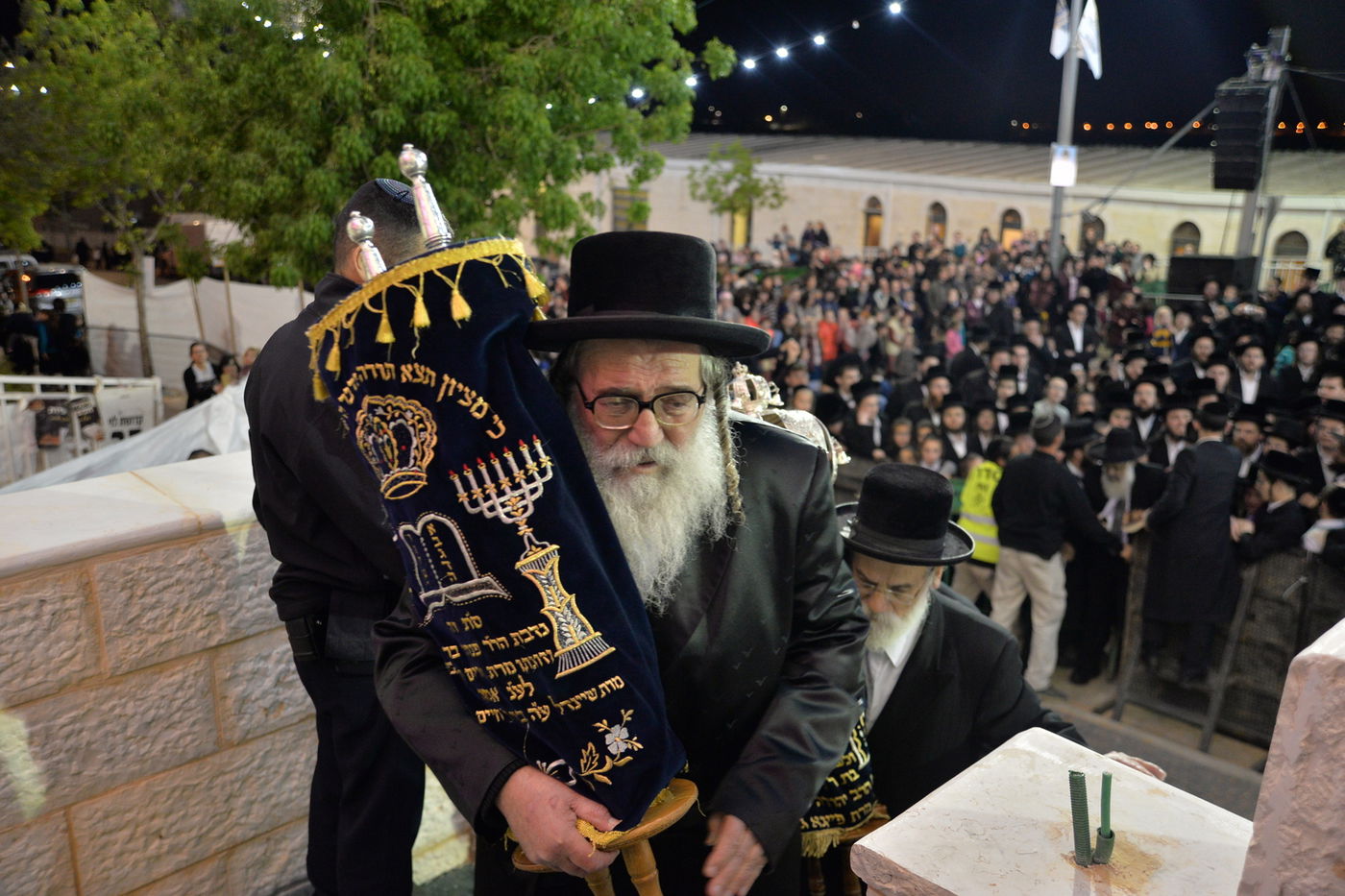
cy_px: 448
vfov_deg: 43.6
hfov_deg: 61.9
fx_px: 1121
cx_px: 672
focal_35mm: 30
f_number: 3.2
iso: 1600
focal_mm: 30
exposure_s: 1/100
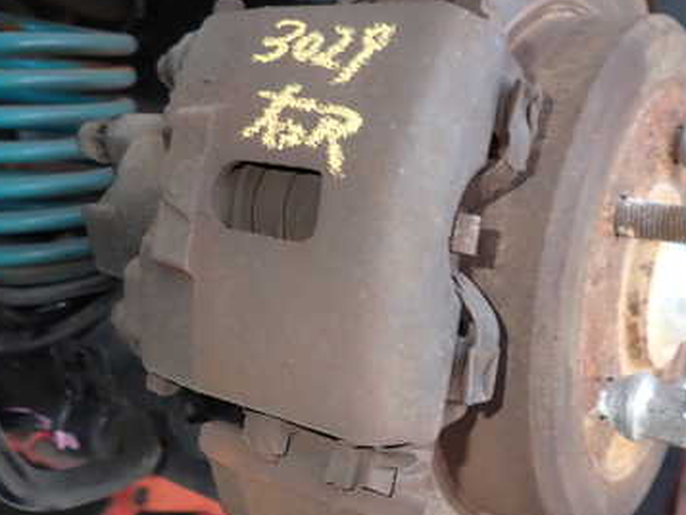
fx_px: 833
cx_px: 304
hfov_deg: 44.7
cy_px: 223
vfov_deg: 34.3
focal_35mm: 42
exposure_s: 1/30
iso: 100
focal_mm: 4.5
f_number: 5.6
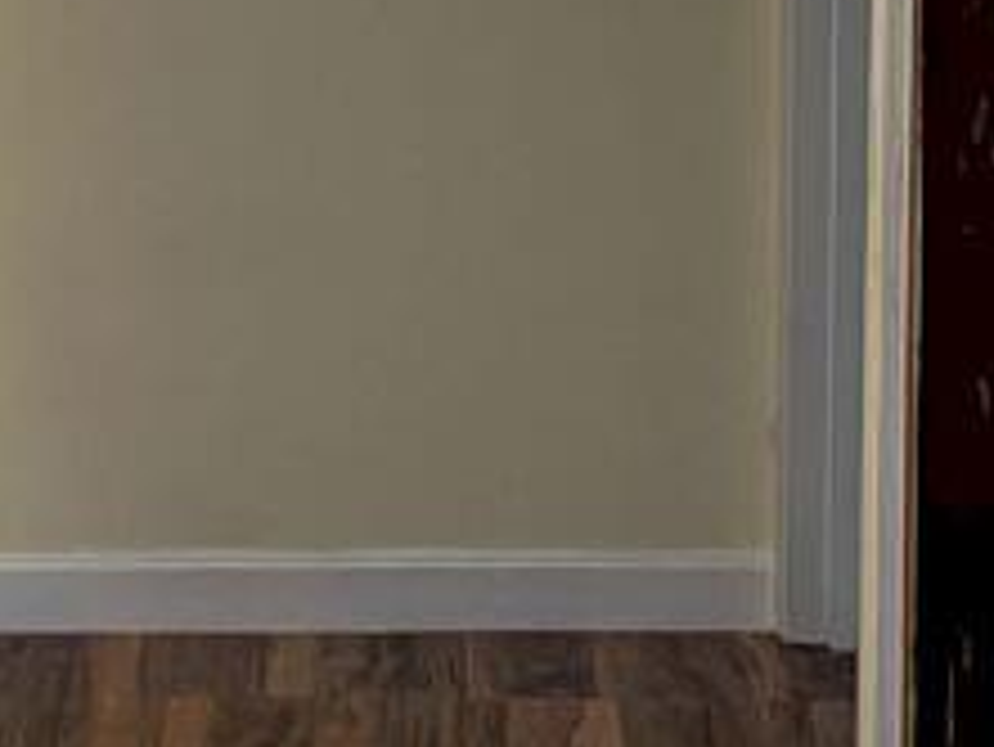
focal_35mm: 151
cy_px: -54
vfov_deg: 9.7
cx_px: 254
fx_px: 4338
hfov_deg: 13.0
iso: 80
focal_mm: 5.1
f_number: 1.6
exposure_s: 1/60
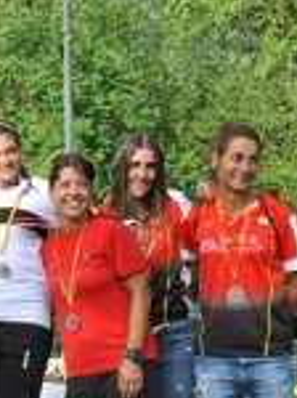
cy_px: 346
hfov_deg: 14.2
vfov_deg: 19.4
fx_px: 1147
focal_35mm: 100
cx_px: -85
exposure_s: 1/1500
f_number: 9.5
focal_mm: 26
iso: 1600
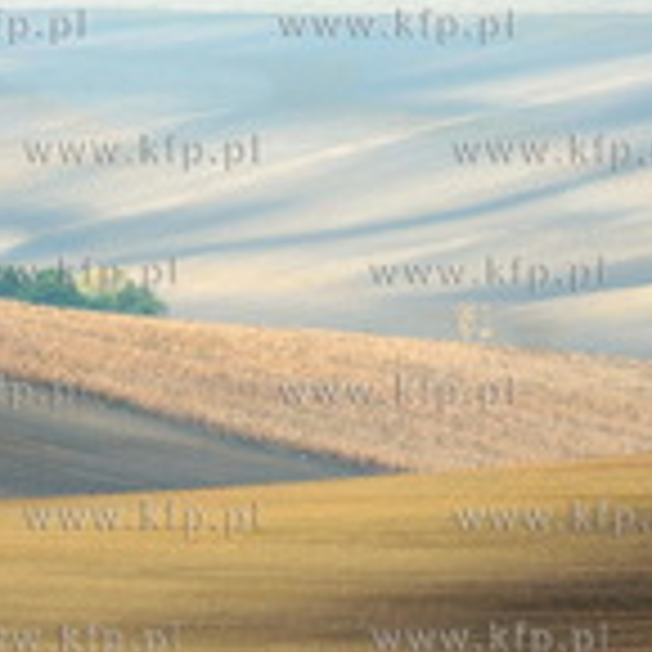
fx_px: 8716
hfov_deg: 4.3
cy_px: 576
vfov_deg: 4.3
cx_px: 301
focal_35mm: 409
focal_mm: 175
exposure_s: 1/250
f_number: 11
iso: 800
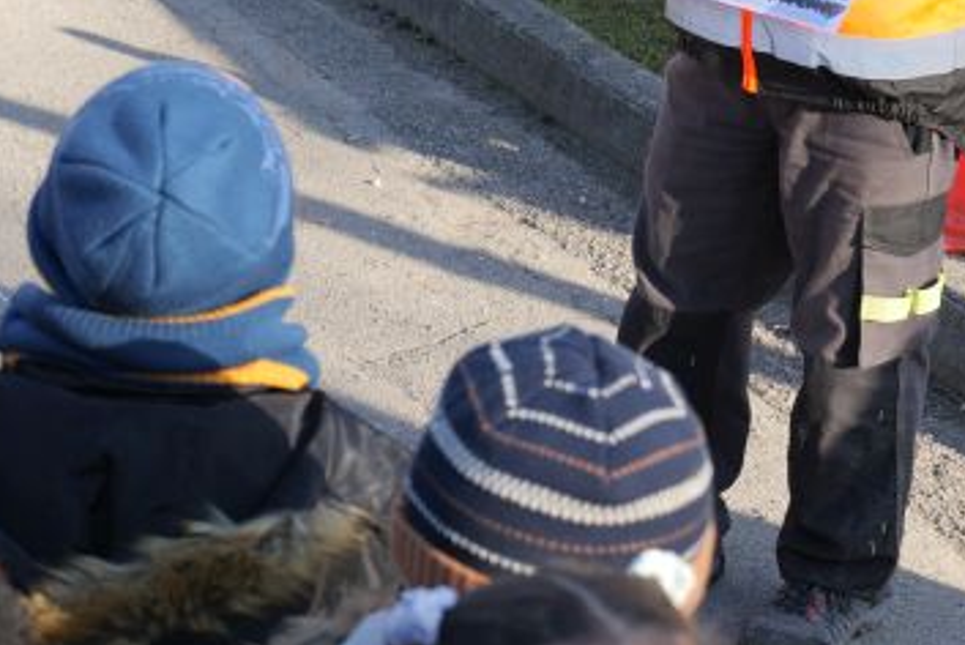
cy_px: -93
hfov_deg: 13.8
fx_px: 3863
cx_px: -243
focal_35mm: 144
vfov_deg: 9.4
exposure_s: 1/80
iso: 100
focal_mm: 53
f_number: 5.4
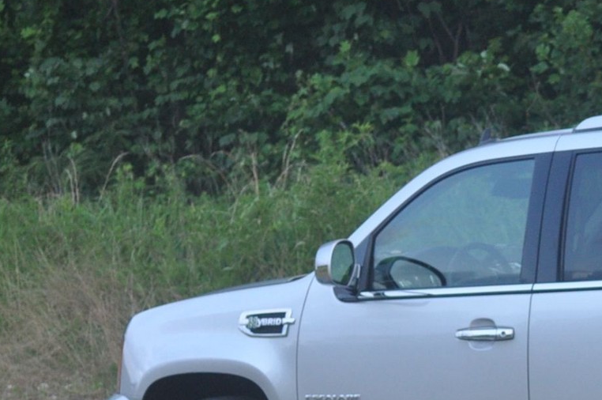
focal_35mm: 128
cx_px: 754
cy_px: 342
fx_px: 2138
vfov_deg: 10.6
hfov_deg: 15.4
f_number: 4.2
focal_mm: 26
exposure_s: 1/60
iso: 720
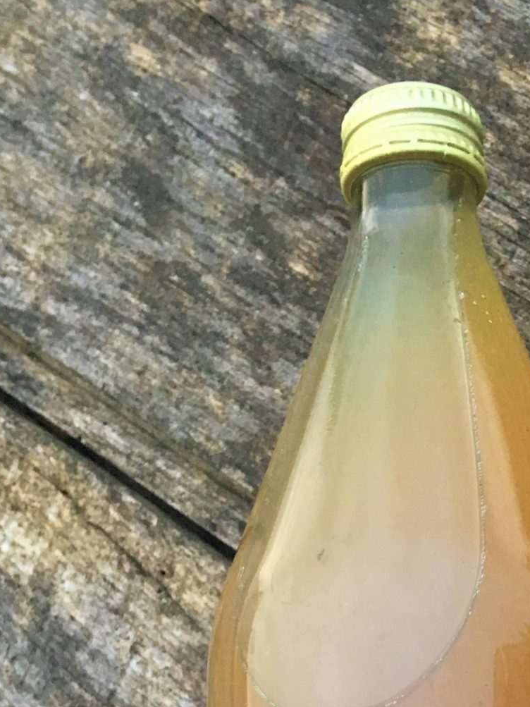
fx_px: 1511
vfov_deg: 23.8
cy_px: 866
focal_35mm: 74
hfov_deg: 19.4
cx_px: 503
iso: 50
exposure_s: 1/33
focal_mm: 4.15
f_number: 2.2
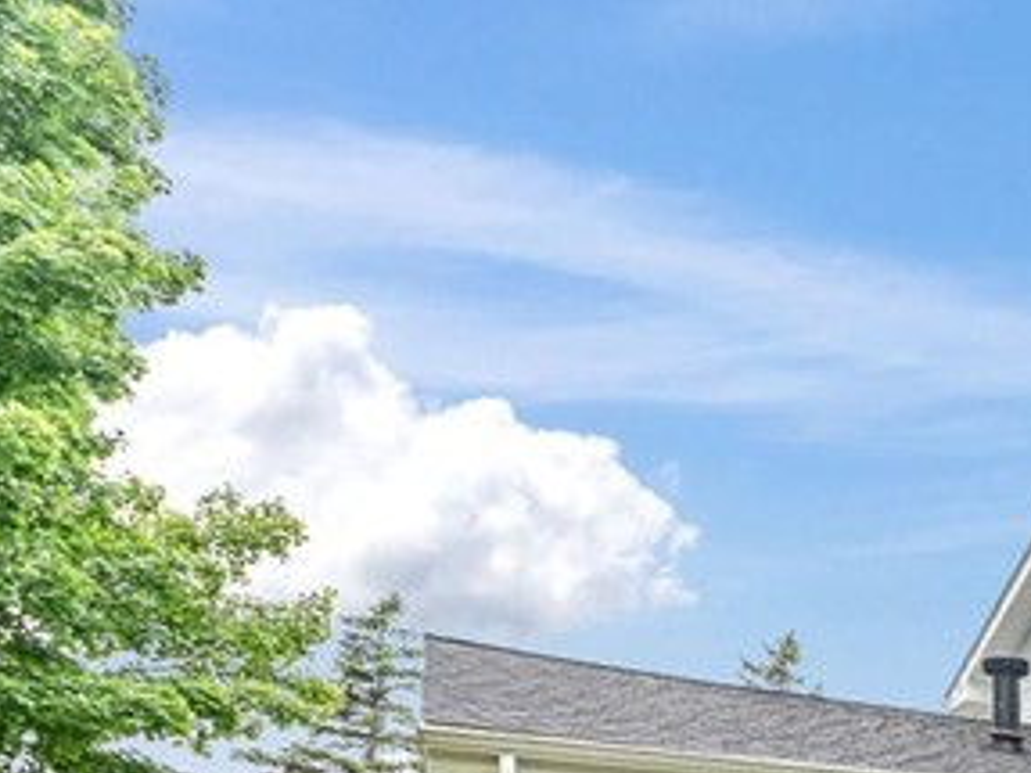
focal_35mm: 51
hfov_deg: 27.3
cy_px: 1066
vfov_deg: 24.1
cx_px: 1512
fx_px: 1518
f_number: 4.5
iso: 100
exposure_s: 1/250
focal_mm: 14
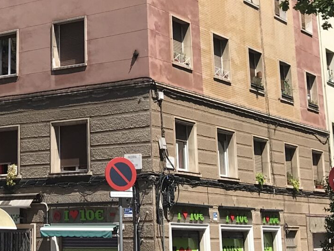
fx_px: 965
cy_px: -61
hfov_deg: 19.4
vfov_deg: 14.3
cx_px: 57
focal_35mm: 100
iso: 20
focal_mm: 3.99
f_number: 1.8
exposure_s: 1/2398
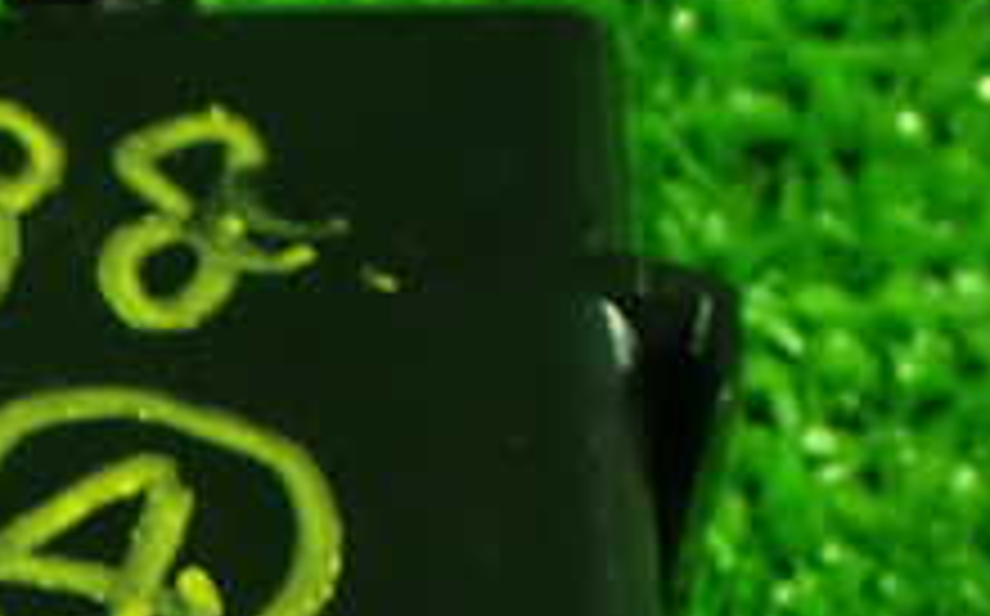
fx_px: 3666
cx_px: -274
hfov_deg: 14.7
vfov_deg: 9.4
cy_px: 872
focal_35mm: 136
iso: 1600
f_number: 3.1
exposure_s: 1/25
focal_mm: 8.4
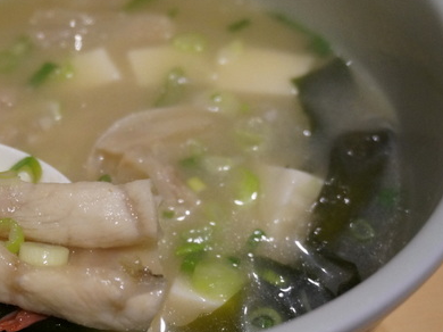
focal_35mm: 71
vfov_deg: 20.7
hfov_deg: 27.1
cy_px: 134
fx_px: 908
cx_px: 114
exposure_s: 1/60
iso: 2500
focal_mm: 30
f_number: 5
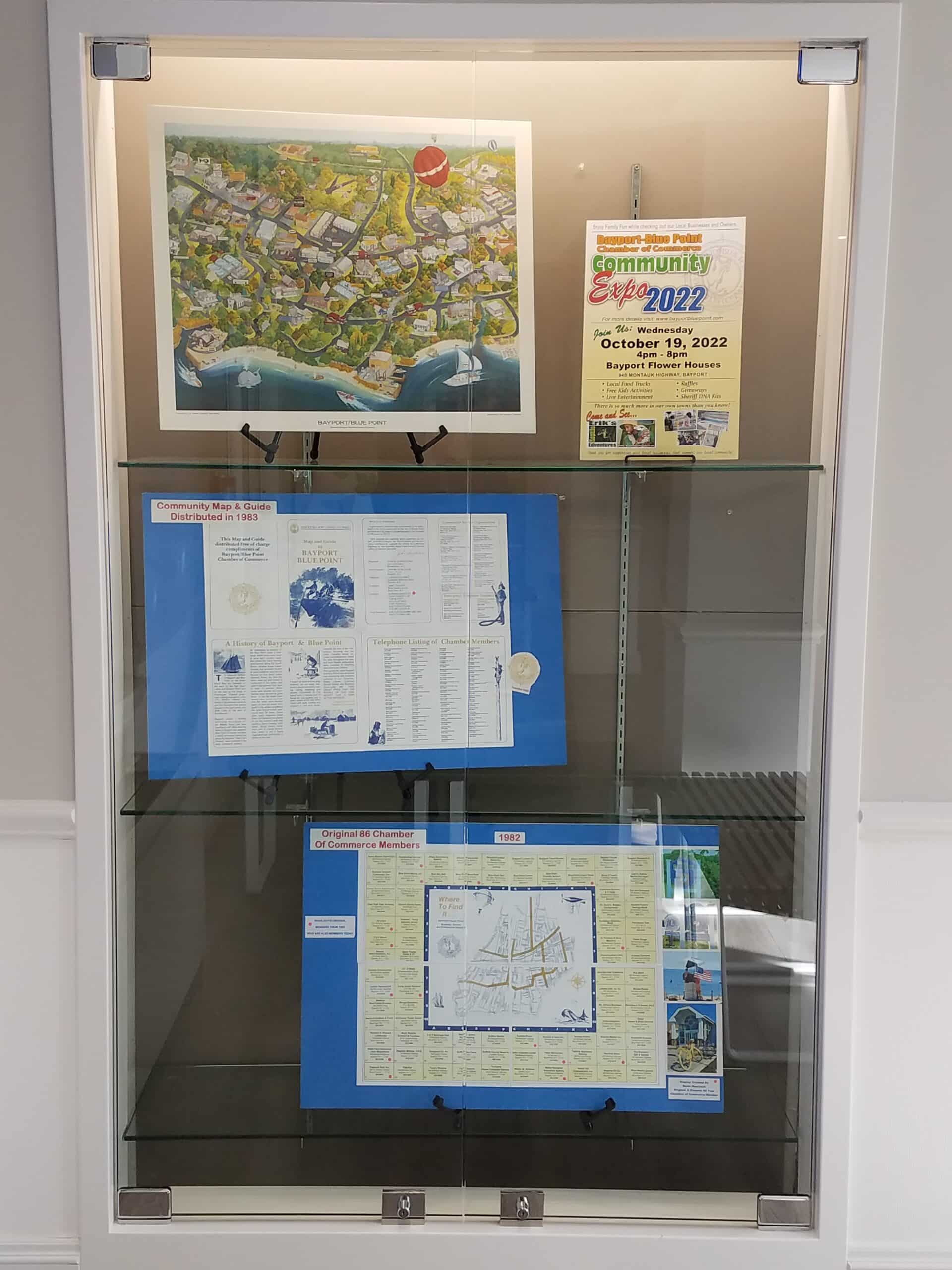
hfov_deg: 53.1
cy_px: 635
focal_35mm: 26
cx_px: 476
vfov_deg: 67.3
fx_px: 953
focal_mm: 4.2
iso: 50
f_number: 1.7
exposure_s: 1/120
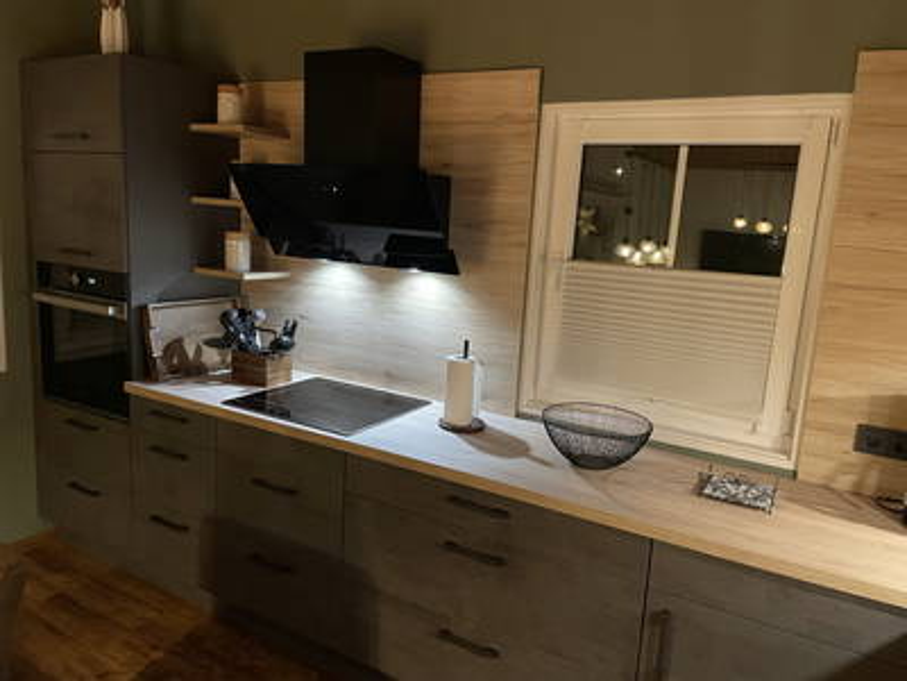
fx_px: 681
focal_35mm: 26
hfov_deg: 67.3
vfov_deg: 53.1
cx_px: 454
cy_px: 340
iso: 500
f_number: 1.6
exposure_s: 1/25
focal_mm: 4.2
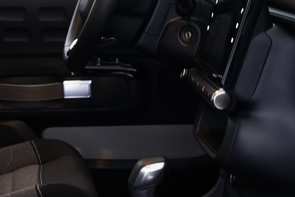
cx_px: 95
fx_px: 877
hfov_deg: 19.0
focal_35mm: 107
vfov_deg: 12.7
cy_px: 175
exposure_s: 1/8
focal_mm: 36
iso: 1250
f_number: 5
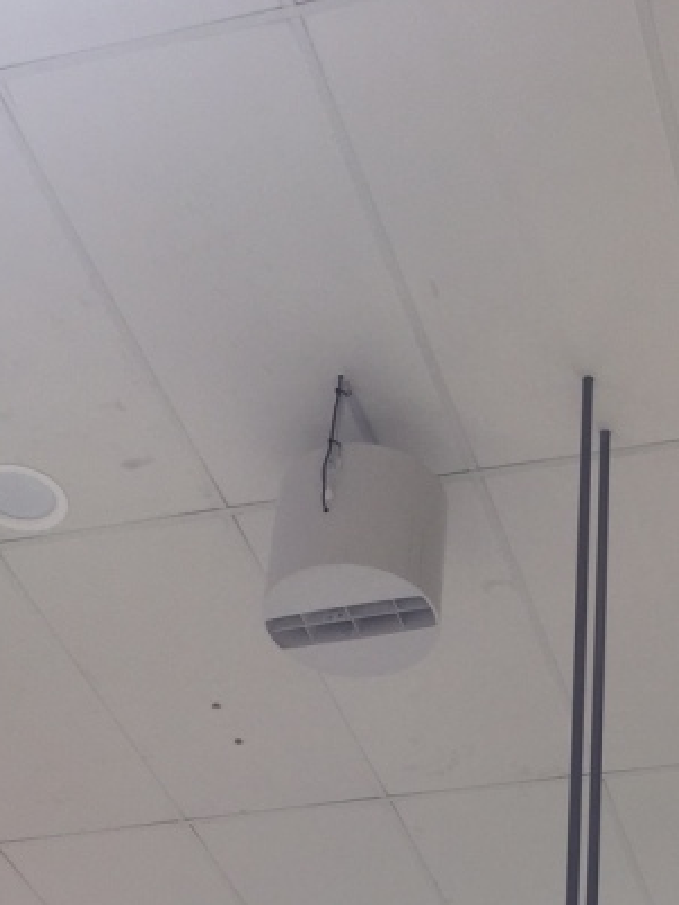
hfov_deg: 19.8
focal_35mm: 74
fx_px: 1934
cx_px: 480
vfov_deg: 26.0
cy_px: 691
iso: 32
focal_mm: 4.15
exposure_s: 1/50
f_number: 2.2
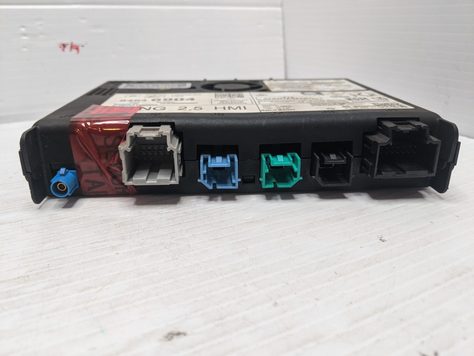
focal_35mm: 27
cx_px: 237
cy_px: 178
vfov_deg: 51.4
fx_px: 370
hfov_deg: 65.3
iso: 149
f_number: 1.8
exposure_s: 1/125
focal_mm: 4.44
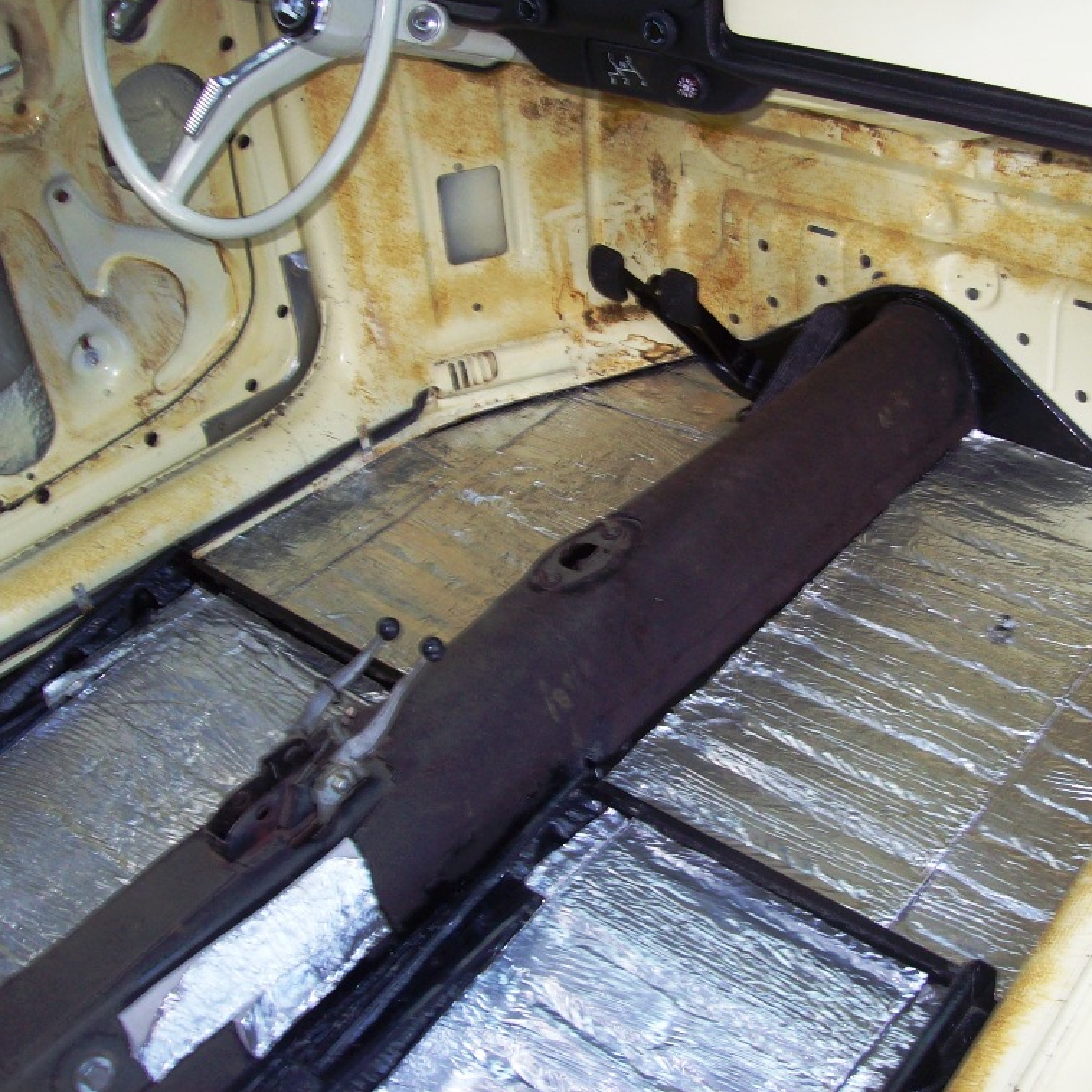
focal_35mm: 43
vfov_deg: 39.2
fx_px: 1535
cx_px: 668
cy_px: 540
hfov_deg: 39.0
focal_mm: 6
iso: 80
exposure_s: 1/64
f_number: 2.7
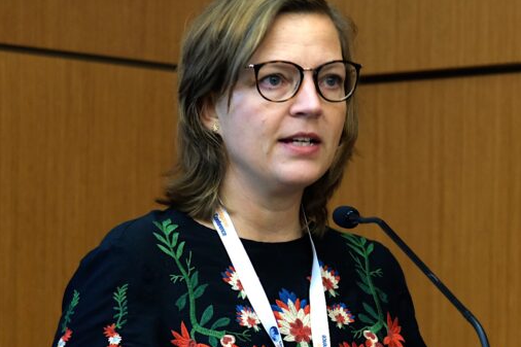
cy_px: 213
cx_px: 343
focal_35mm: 349
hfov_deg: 5.9
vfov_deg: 3.9
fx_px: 5049
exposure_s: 1/27
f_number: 6.2
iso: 3200
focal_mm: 152.6
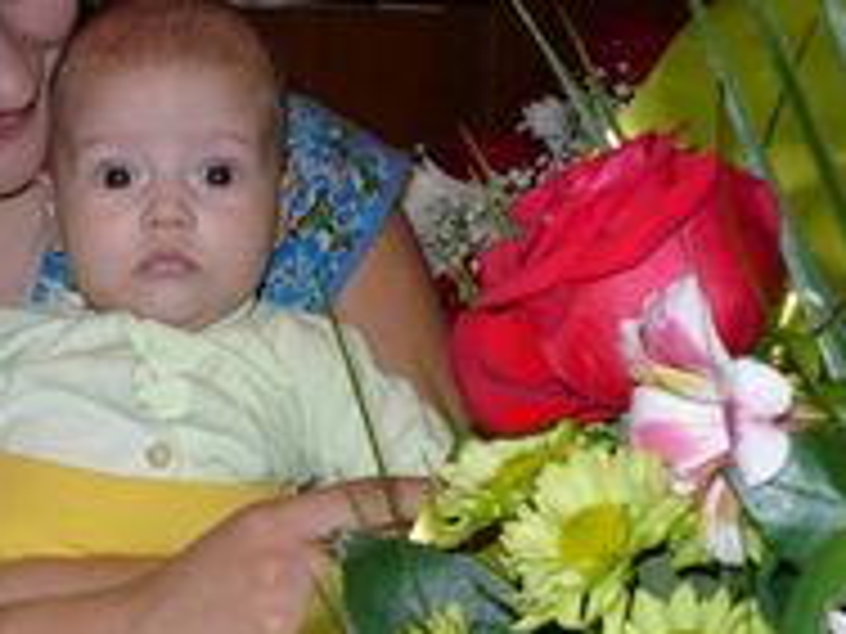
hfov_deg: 22.1
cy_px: 436
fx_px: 2102
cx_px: 63
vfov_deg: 17.1
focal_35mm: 86
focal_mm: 6
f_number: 2.9
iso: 100
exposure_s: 1/30
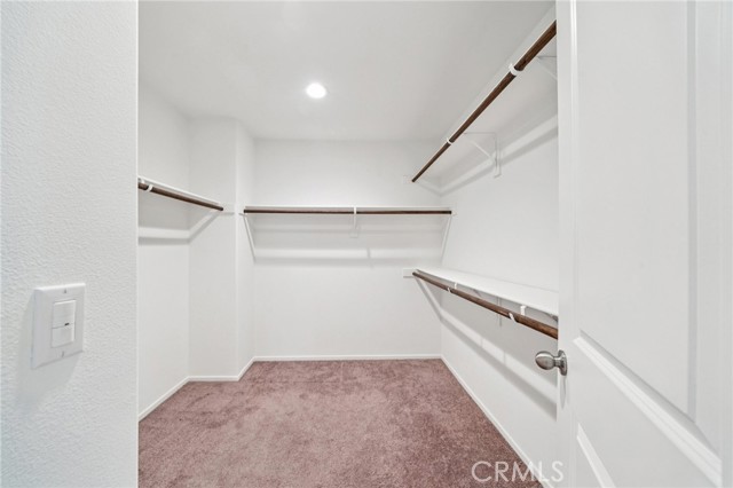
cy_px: 244
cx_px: 366
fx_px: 265
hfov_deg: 108.4
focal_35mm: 13
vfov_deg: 85.4
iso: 400
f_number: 9
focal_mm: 13
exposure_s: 1/13
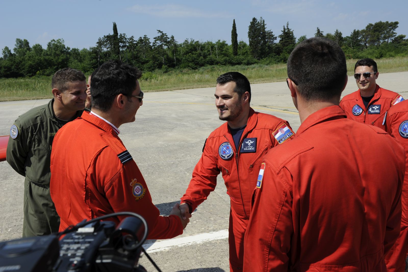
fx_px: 408
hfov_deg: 53.2
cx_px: 204
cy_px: 136
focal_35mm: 36
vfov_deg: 36.8
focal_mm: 36
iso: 320
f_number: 13
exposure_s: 1/500
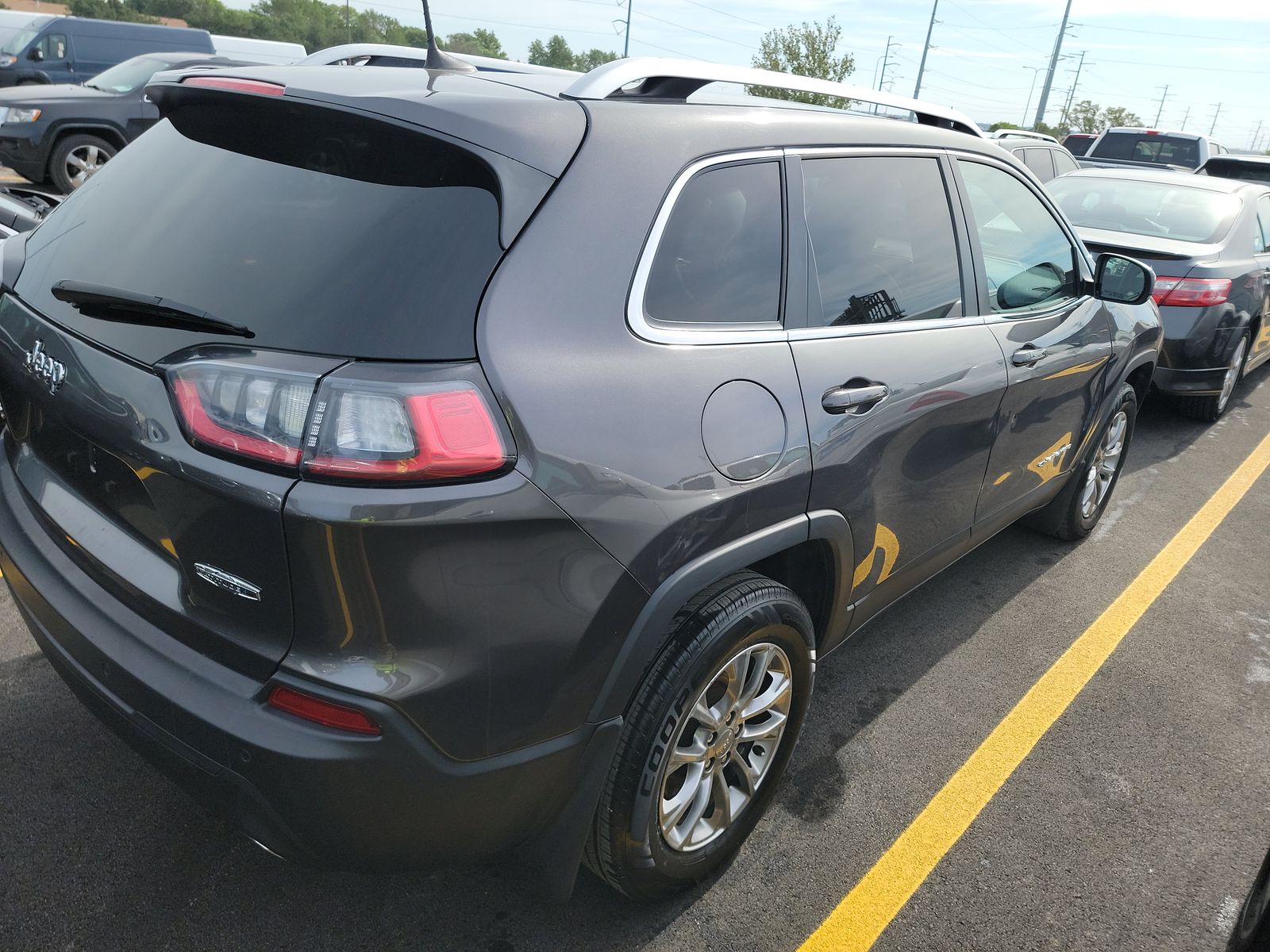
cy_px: 476
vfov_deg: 56.8
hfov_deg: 71.6
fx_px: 881
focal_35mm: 24
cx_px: 635
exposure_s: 1/545
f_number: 1.8
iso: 50
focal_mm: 6.7
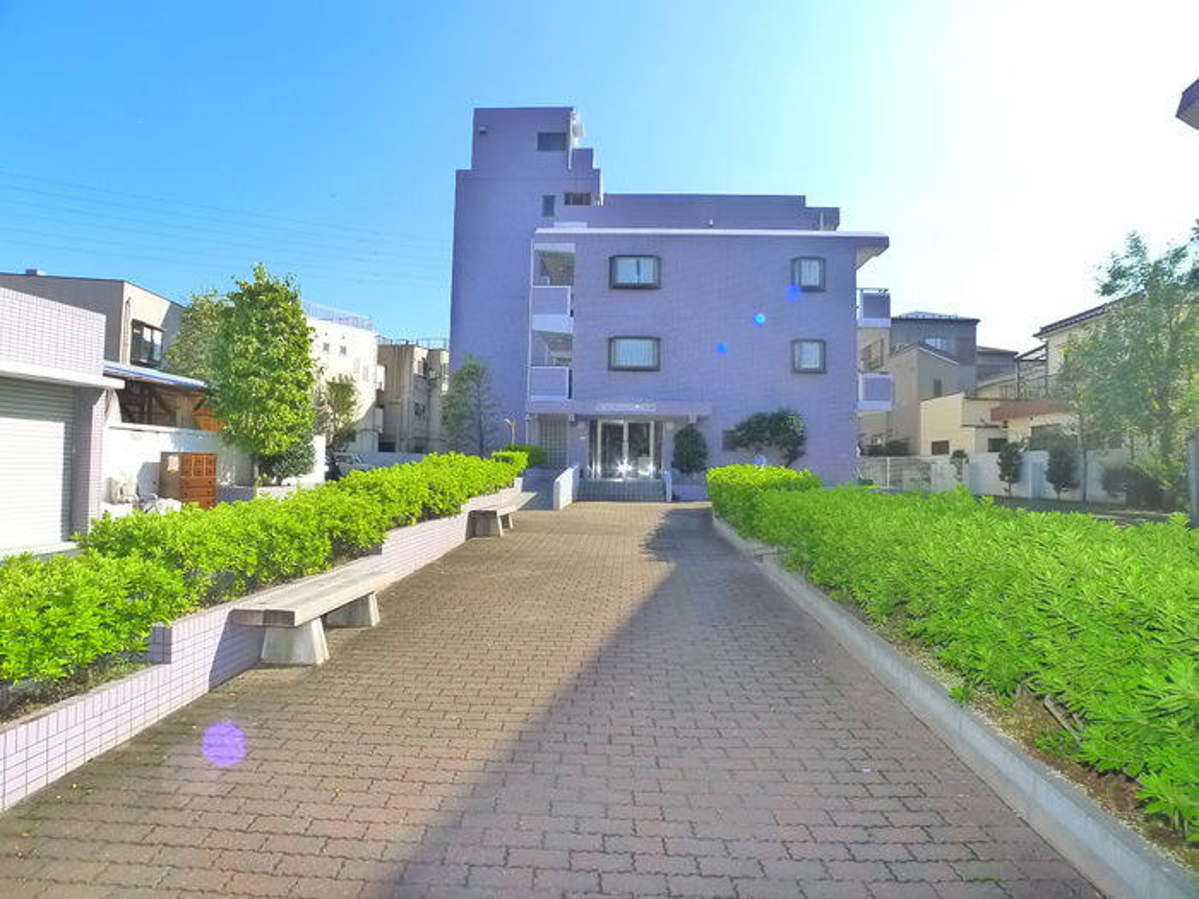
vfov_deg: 56.8
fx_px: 831
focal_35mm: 24
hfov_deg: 71.6
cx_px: 600
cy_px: 450
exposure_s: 1/400
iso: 400
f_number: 4
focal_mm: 5.1
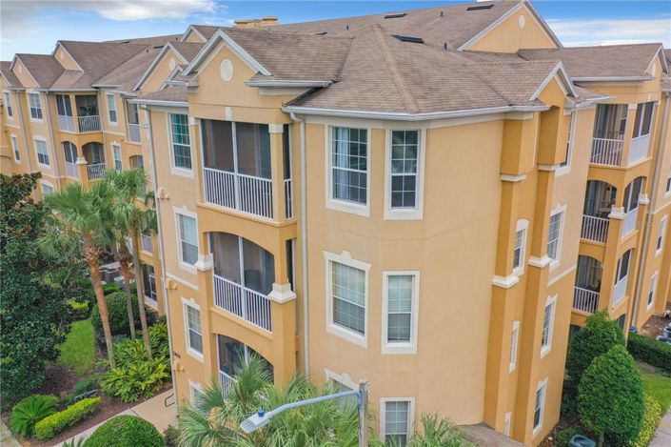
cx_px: 336
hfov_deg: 65.5
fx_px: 522
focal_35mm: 28
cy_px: 224
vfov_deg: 46.3
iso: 100
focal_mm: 10.26
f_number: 3.2
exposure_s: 1/50
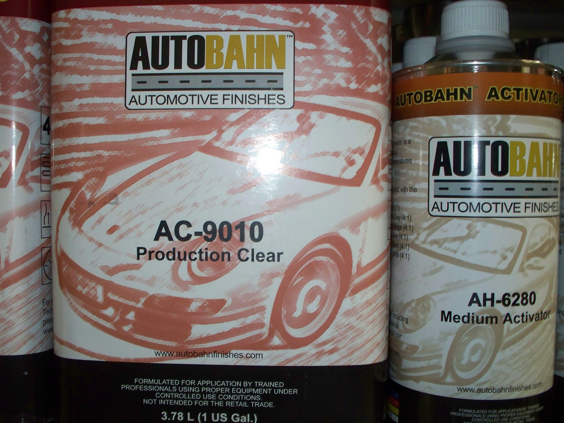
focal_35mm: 41
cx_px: 257
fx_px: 668
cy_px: 207
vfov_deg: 35.1
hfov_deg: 45.7
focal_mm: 7.54
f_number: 2.8
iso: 200
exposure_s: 1/30
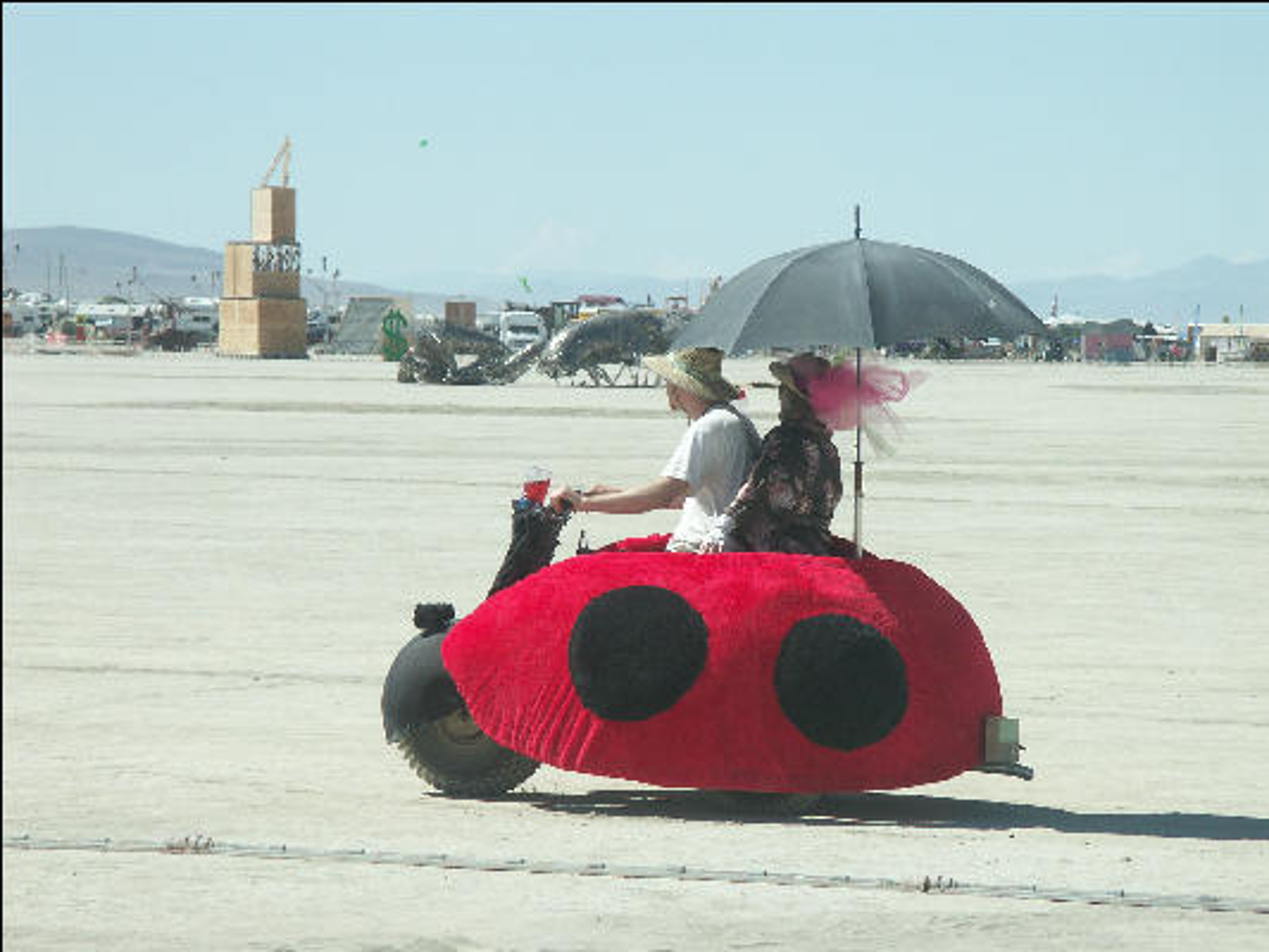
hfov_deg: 9.9
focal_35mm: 199
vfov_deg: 7.5
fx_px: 7297
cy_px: 476
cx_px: 634
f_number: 7.1
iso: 100
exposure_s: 1/640
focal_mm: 50.27
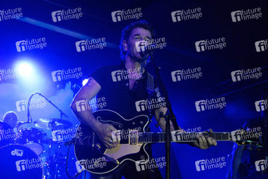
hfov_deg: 35.0
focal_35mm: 57
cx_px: 134
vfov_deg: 23.9
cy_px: 90
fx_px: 425
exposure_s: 1/80
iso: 800
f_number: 5
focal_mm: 38
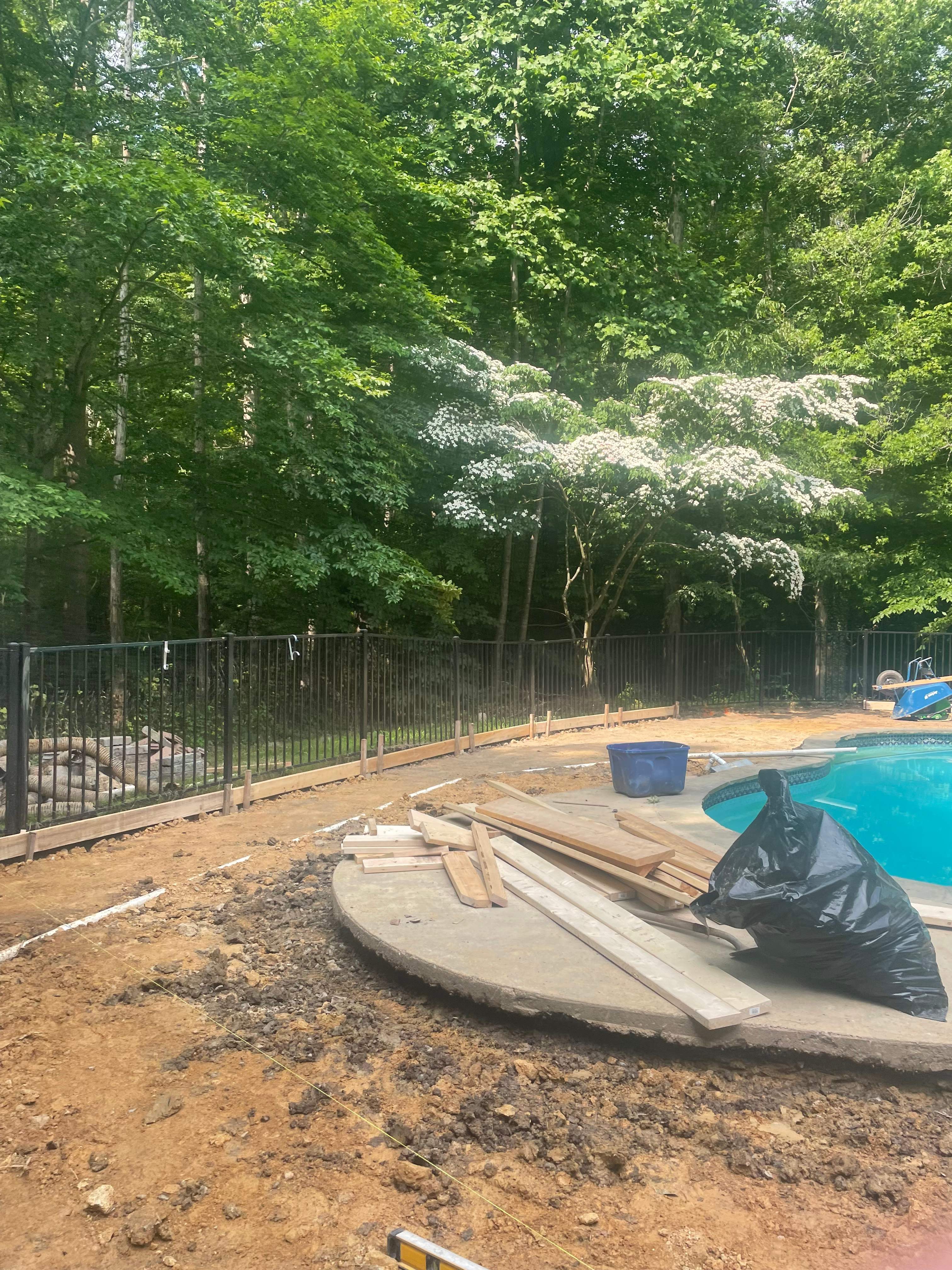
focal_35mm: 26
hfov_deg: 53.1
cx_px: 476
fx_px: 953
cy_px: 635
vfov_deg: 67.3
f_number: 1.6
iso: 32
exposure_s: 1/678
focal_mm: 4.2
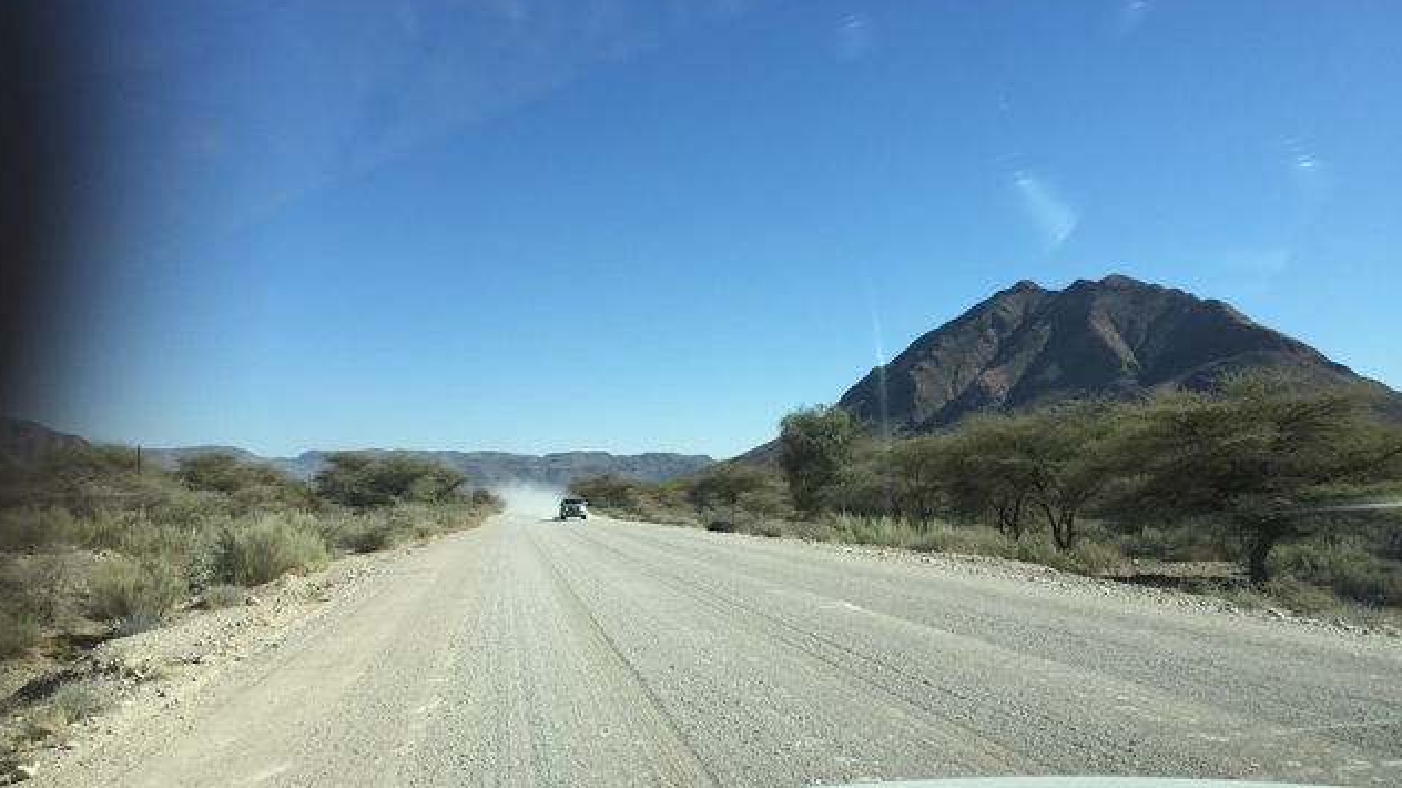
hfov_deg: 61.0
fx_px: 1189
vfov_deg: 36.5
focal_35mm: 32
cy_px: 473
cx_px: 694
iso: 32
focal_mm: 4.15
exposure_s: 1/1883
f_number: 2.2
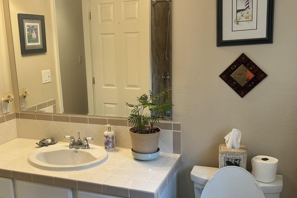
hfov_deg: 49.1
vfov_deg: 34.2
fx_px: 322
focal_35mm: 39
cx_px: 114
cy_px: 113
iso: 64
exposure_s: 1/60
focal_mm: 5.7
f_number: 1.5
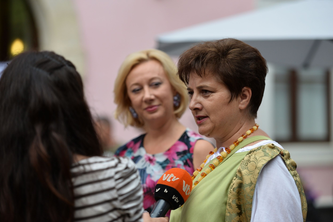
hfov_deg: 15.8
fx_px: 1203
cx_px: 166
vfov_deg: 10.6
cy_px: 111
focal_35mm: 130
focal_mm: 130
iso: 1000
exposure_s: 1/1000
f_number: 2.8
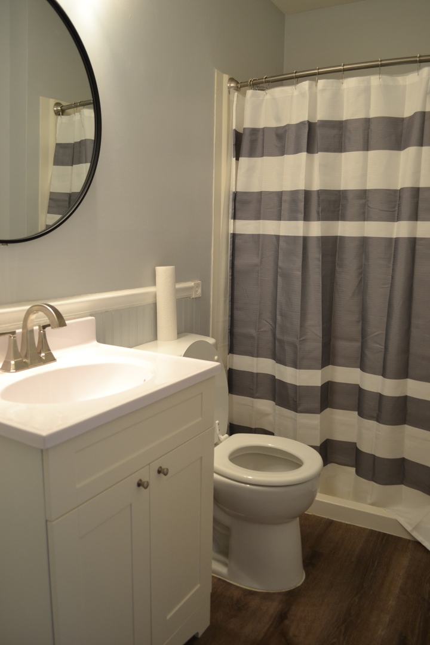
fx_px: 484
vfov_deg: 67.4
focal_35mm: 27
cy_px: 322
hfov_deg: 47.9
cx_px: 215
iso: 400
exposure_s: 1/30
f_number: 3.5
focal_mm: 18
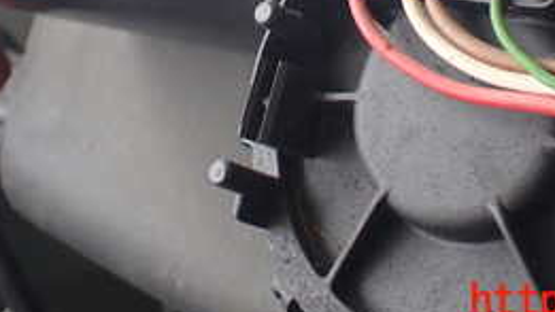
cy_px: -149
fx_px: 1104
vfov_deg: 15.0
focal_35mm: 75
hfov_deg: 28.2
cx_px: 313
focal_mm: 5.4
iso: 160
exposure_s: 1/125
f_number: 2.3
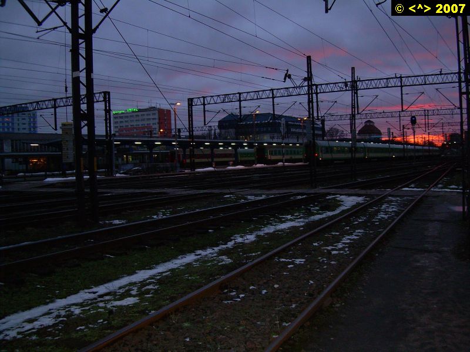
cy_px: 176
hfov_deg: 49.0
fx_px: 516
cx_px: 235
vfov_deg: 37.7
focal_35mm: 38
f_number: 2.8
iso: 200
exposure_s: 1/60
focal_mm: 6.3
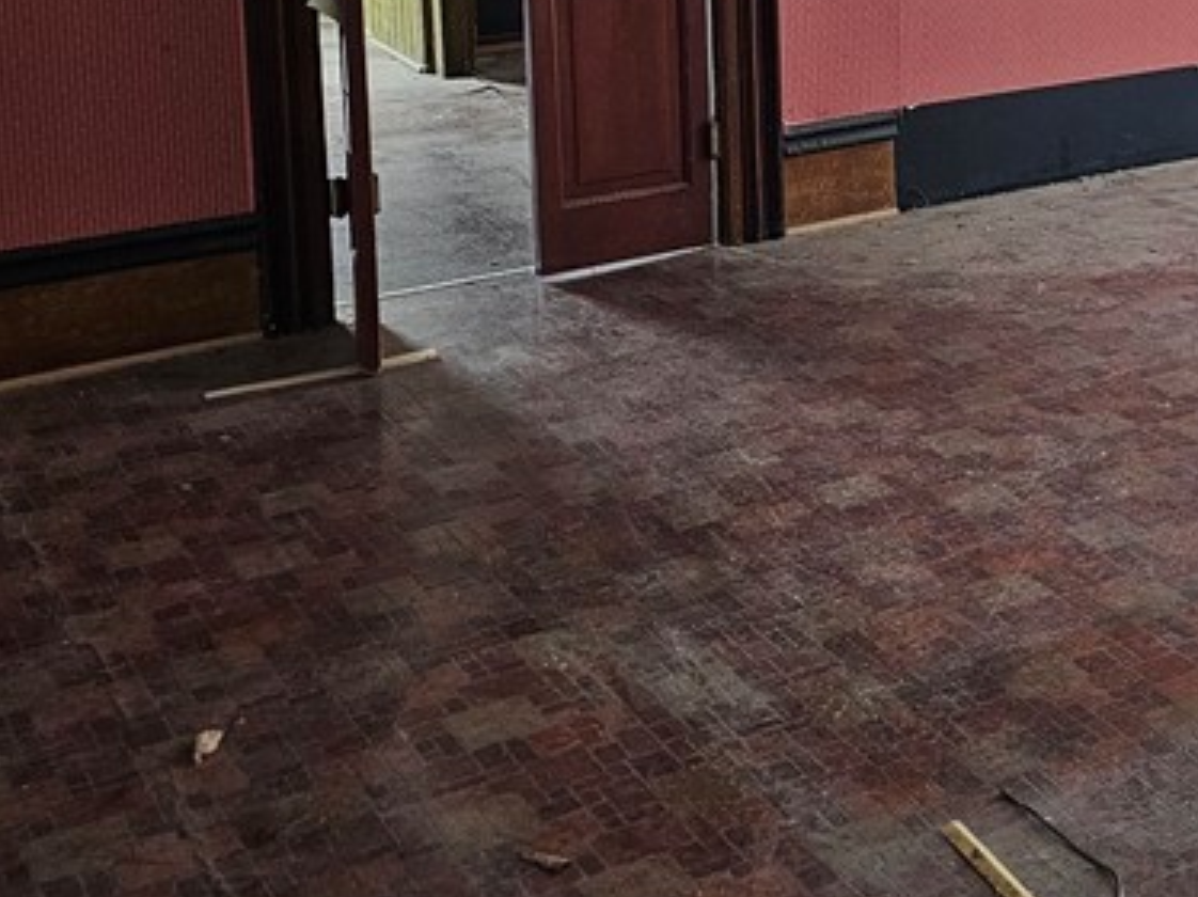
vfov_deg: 22.2
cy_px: -48
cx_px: 1301
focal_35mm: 63
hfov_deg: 28.1
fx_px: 2179
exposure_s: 1/170
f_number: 1.7
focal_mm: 6.3
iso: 500
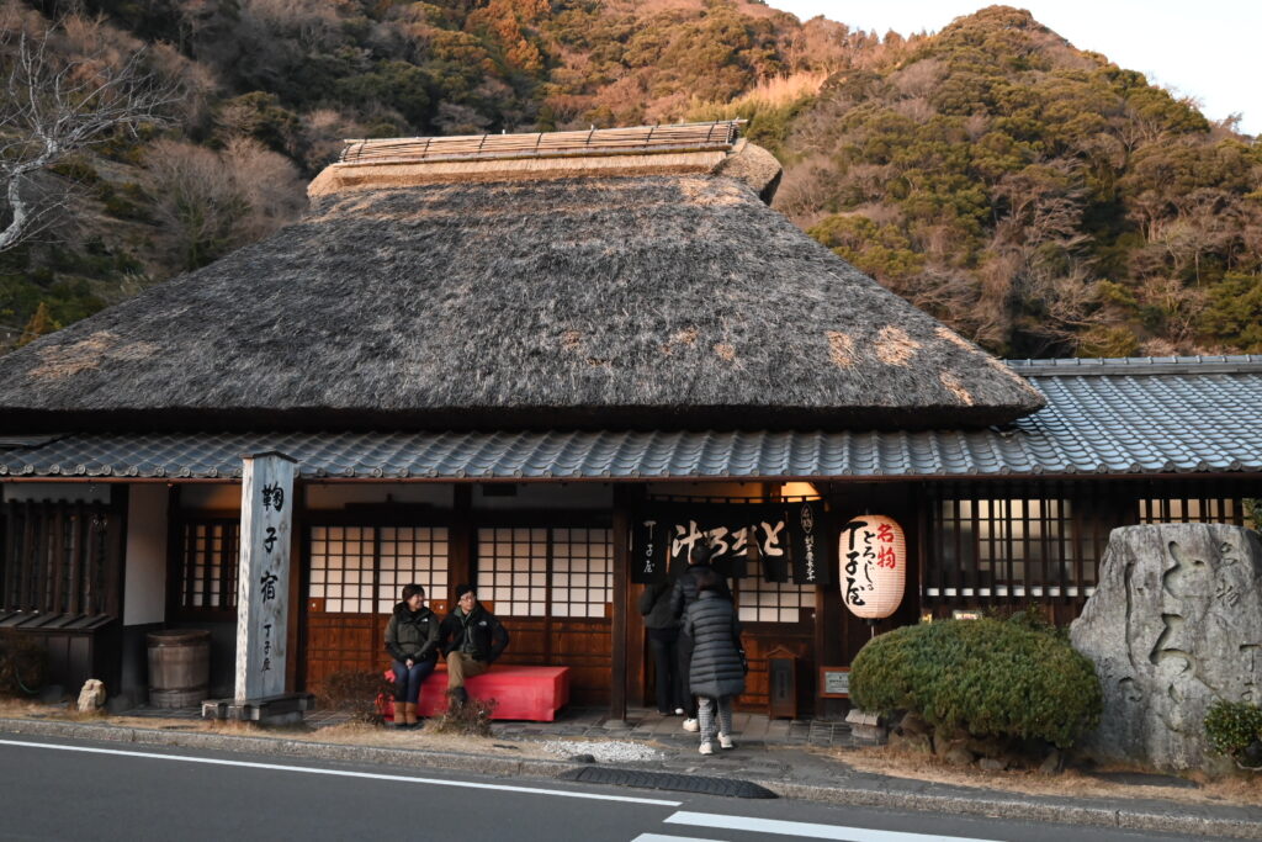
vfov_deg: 35.1
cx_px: 631
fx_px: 1332
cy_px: 421
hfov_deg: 50.7
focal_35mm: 38
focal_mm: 38
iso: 4000
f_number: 14
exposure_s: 1/40
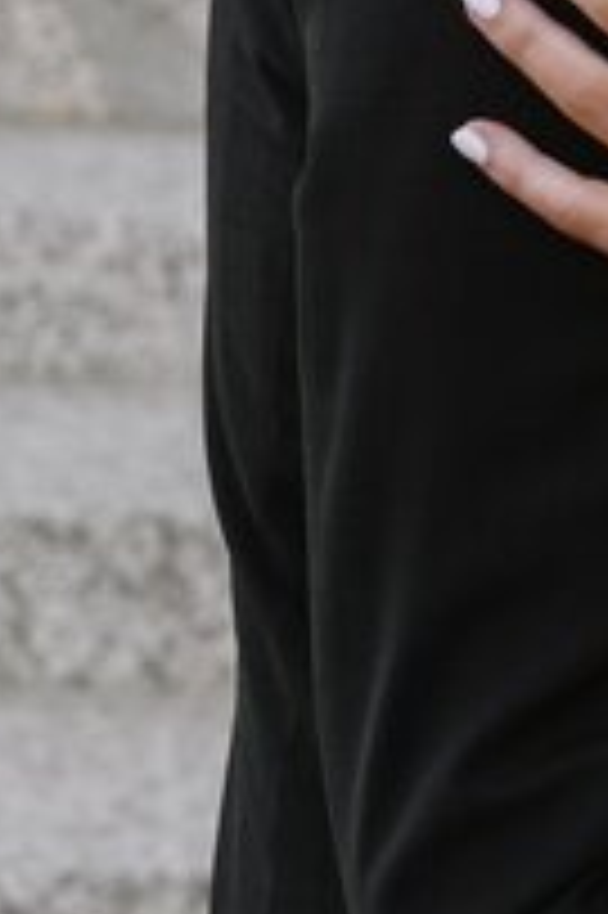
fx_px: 5253
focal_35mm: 207
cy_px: -419
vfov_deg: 9.7
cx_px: 1657
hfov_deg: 6.2
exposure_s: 1/800
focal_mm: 35
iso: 250
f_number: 3.2
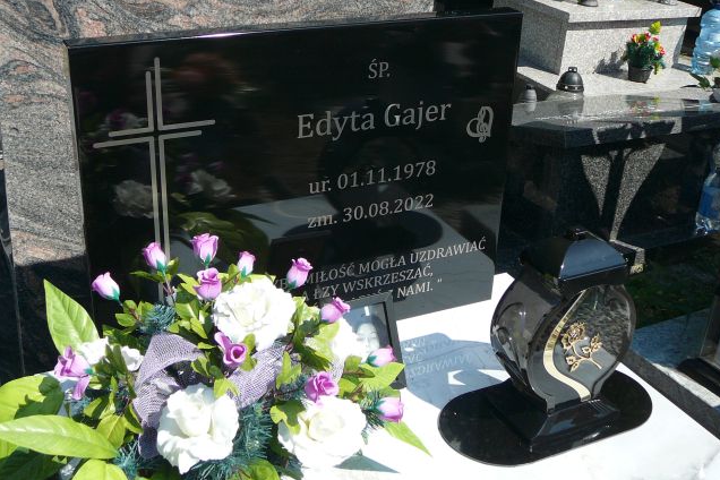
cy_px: 211
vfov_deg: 29.8
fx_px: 900
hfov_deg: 43.6
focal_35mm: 45
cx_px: 361
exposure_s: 1/800
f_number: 3.2
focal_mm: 6.4
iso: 80
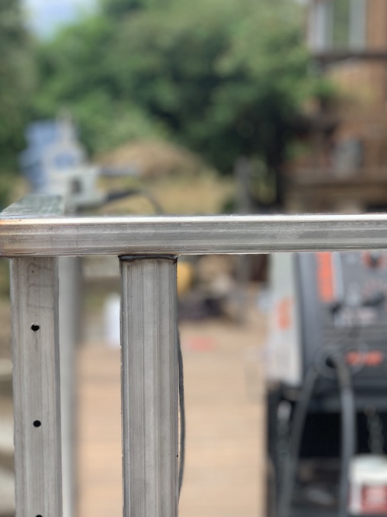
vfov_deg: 24.4
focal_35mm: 80
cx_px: 160
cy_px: 308
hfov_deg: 18.4
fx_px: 1193
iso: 16
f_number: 2.4
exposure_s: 1/396
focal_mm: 6
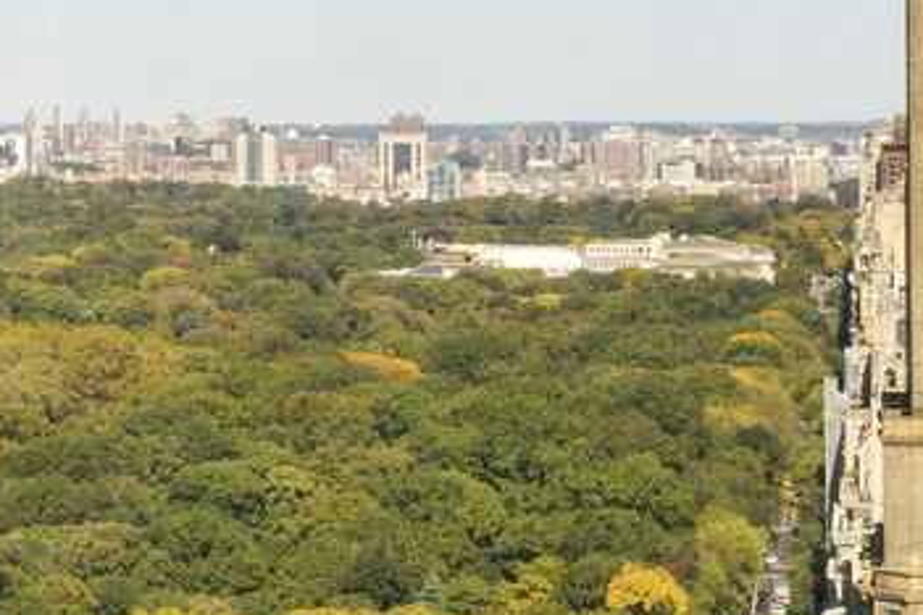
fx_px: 4384
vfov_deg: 8.0
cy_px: 237
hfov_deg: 11.3
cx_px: -615
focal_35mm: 171
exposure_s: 1/3
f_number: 22
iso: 100
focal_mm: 40
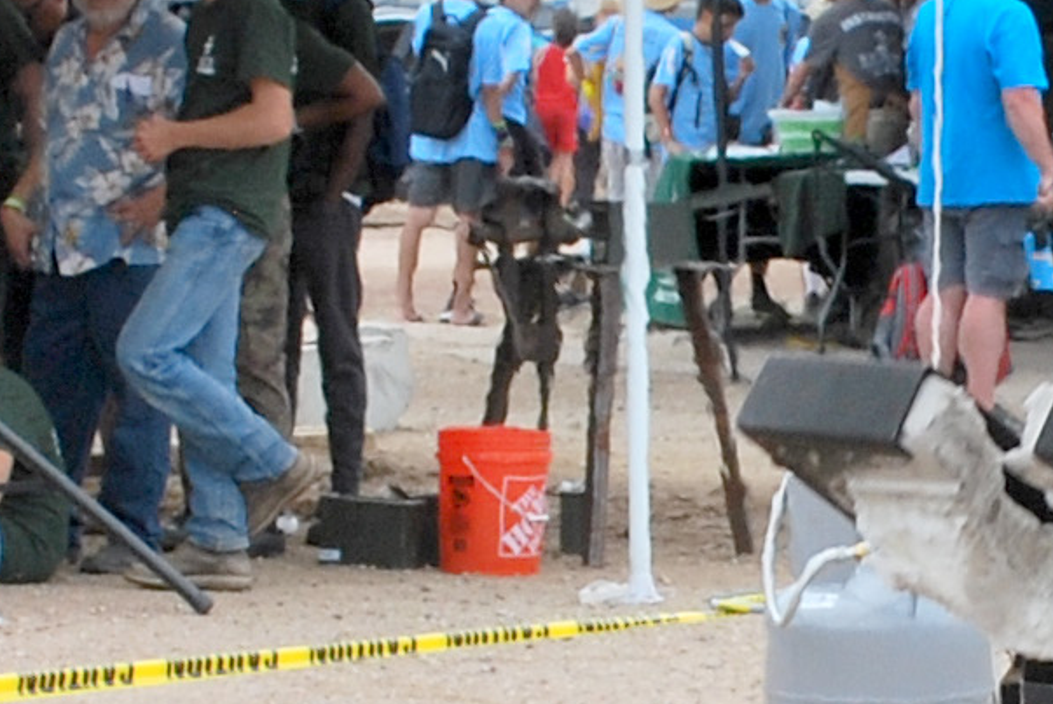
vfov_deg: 6.5
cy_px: 519
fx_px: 6205
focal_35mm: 212
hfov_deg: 9.7
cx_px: 870
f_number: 10
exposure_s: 1/200
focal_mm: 22
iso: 200
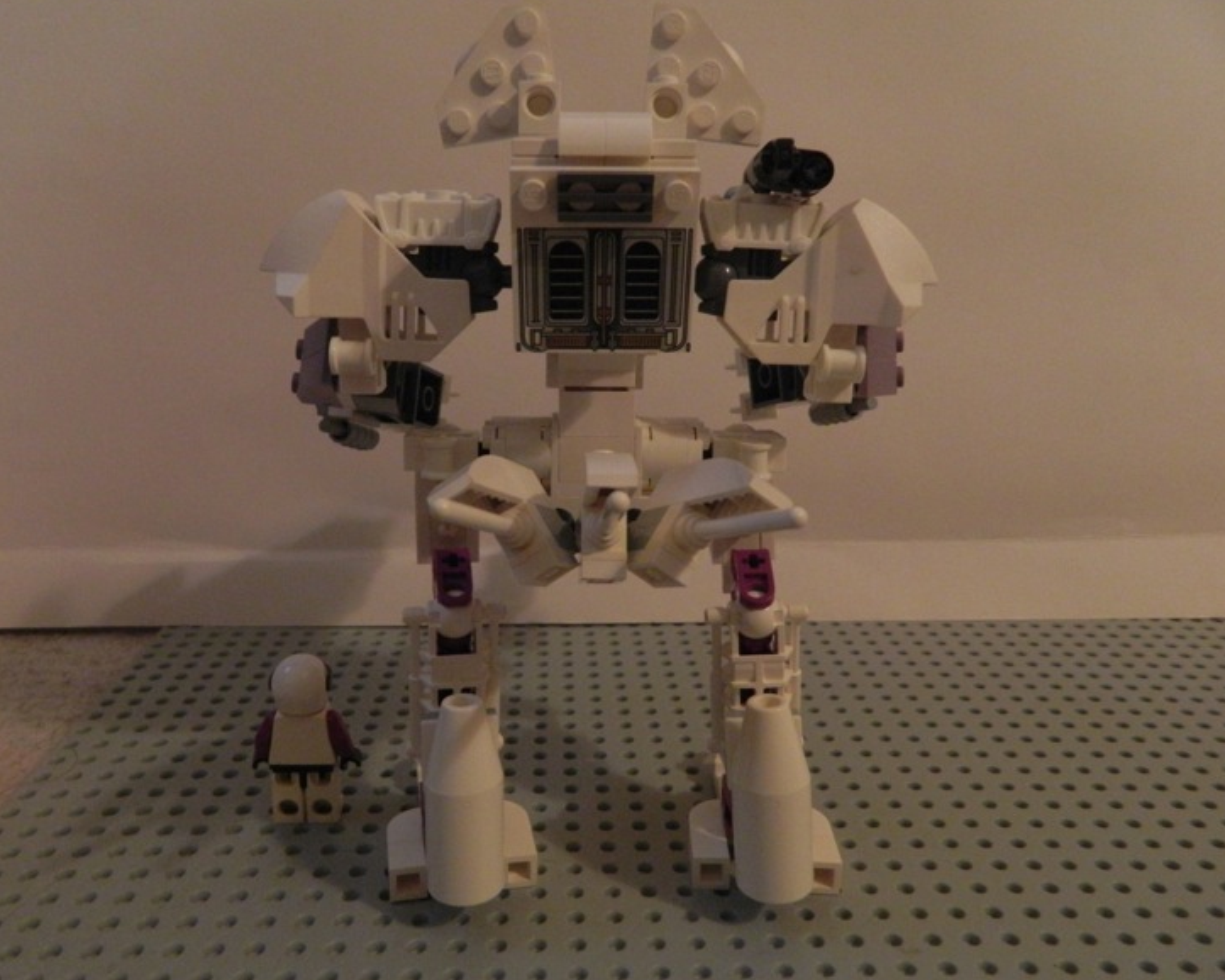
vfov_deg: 53.2
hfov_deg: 64.0
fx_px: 979
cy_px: 485
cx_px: 579
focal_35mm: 27
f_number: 3.1
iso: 400
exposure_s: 1/20
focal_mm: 4.5
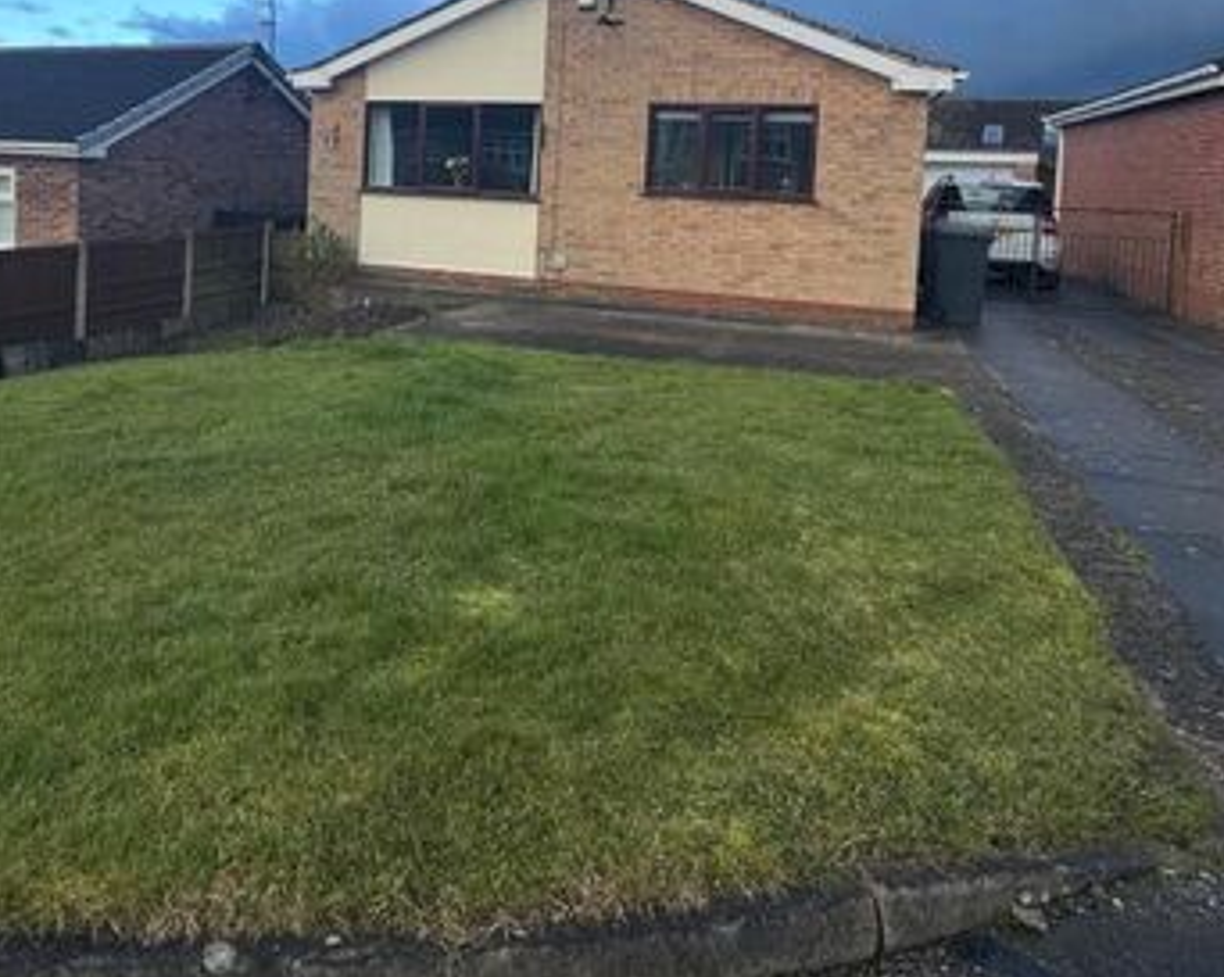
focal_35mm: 28
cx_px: 361
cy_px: 206
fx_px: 1013
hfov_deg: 60.0
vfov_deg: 48.8
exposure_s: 1/421
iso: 40
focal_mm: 2.22
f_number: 2.2
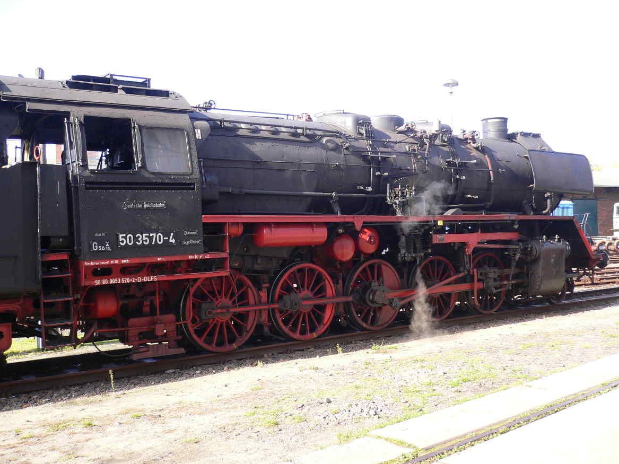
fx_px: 644
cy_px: 229
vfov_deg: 39.6
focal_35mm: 36
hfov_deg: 51.4
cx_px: 310
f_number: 2.8
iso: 100
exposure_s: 1/200
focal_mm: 5.8
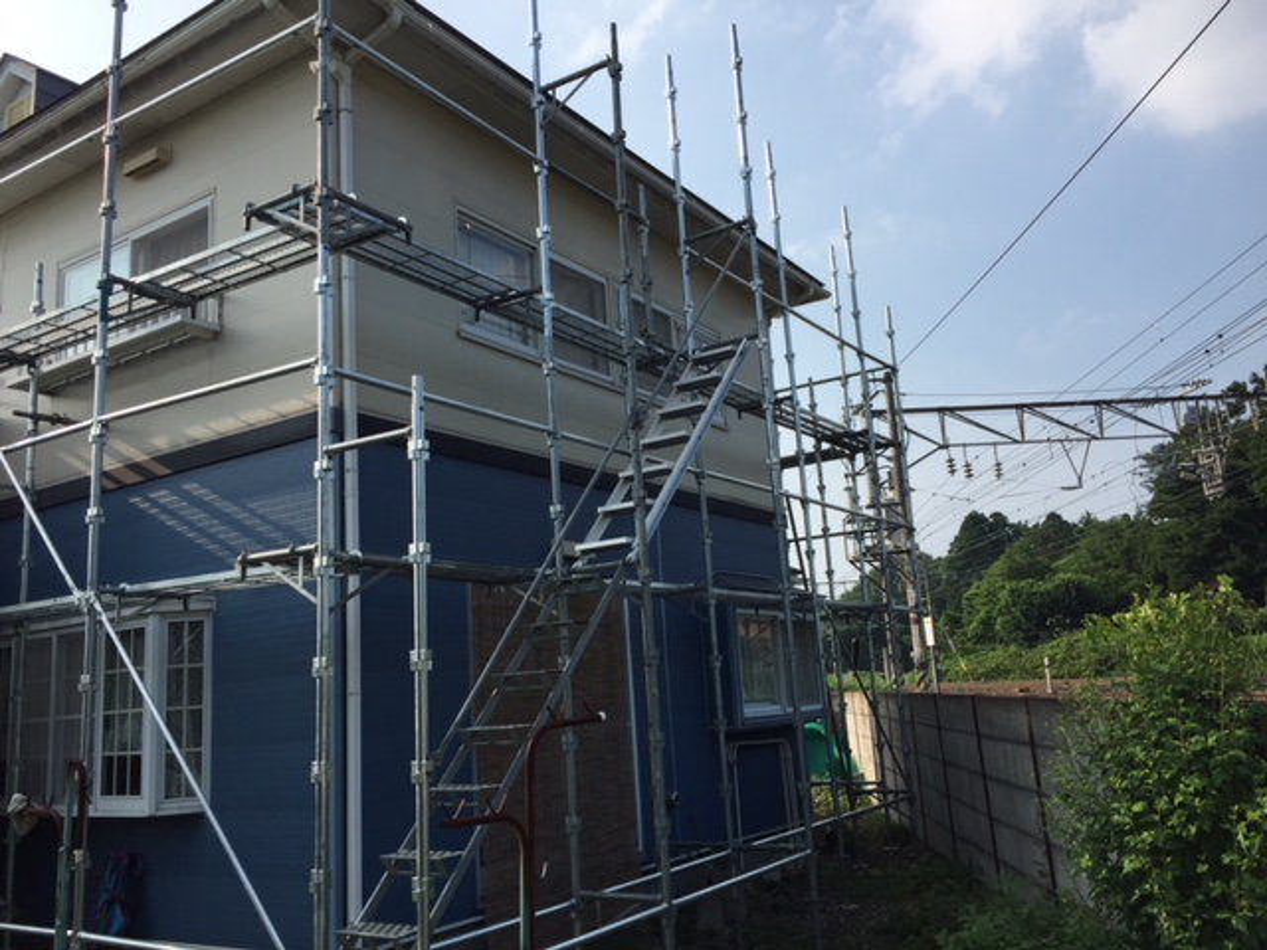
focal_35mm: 29
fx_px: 1061
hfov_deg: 61.7
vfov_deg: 48.2
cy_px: 475
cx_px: 634
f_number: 2.2
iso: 32
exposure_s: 1/2083
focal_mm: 4.15
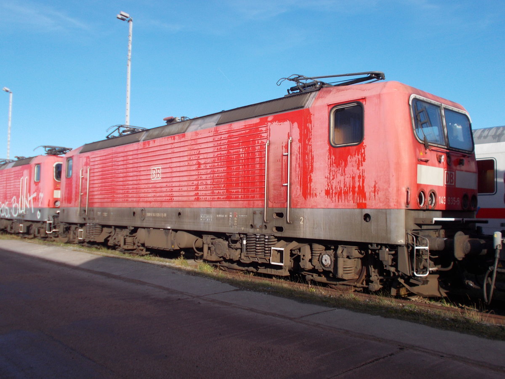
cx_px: 252
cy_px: 190
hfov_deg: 54.0
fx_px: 496
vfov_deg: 41.8
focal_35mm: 34
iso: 80
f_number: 9.2
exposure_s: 1/100
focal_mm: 6
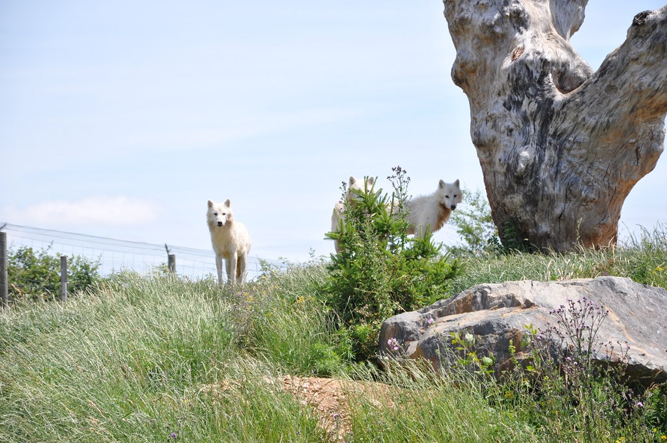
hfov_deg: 13.1
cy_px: 222
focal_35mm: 158
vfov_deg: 8.7
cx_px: 334
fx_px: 2914
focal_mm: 105
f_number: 9
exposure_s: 1/320
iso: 200
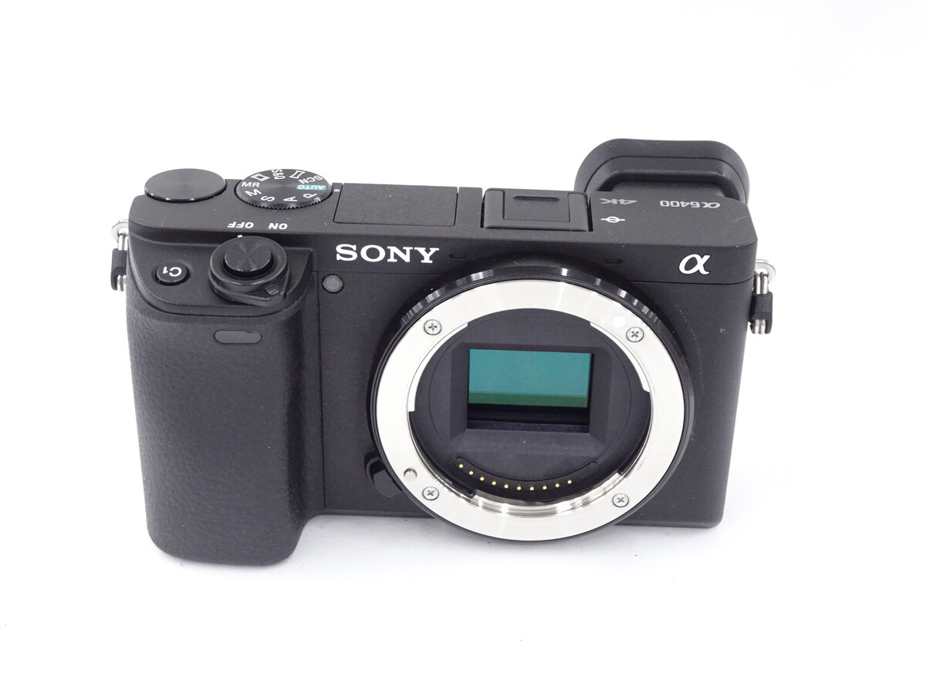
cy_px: 347
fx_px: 1445
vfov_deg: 27.0
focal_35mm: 54
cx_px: 463
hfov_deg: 35.5
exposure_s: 1/60
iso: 640
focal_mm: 9.18
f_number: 4.5
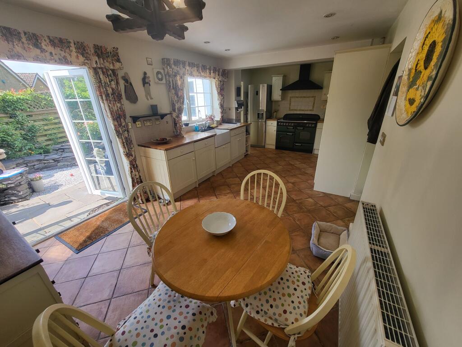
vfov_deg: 89.9
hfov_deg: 106.2
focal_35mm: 13
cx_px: 231
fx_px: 174
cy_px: 174
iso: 32
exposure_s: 1/100
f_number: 2.2
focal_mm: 1.74
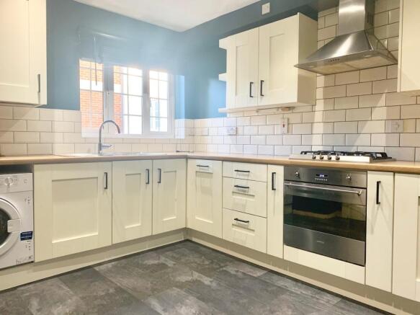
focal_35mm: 26
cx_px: 210
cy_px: 158
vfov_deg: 53.0
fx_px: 315
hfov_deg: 67.3
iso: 100
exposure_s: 1/60
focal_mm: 4.25
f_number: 1.8
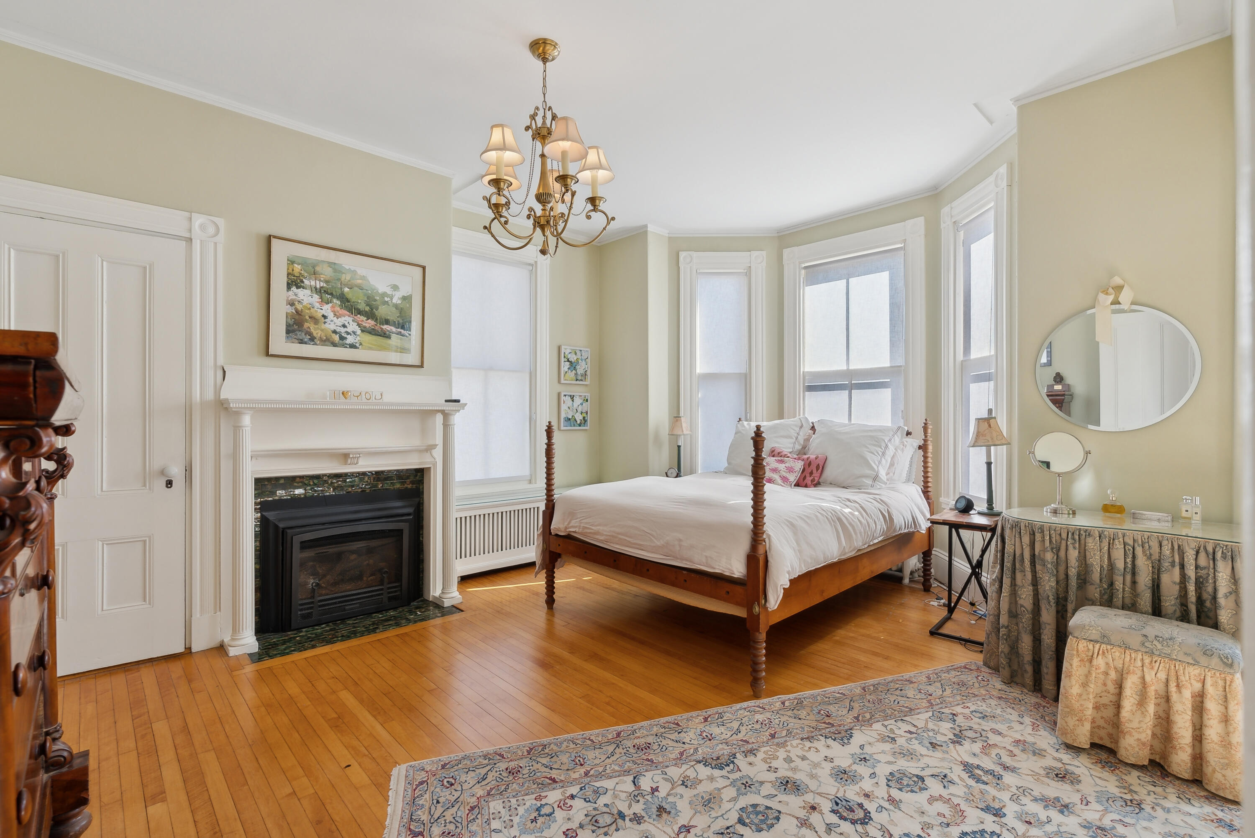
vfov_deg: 73.8
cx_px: 628
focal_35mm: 16
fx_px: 558
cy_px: 419
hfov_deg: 96.7
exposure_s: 1/80
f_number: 7.1
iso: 320
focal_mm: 16
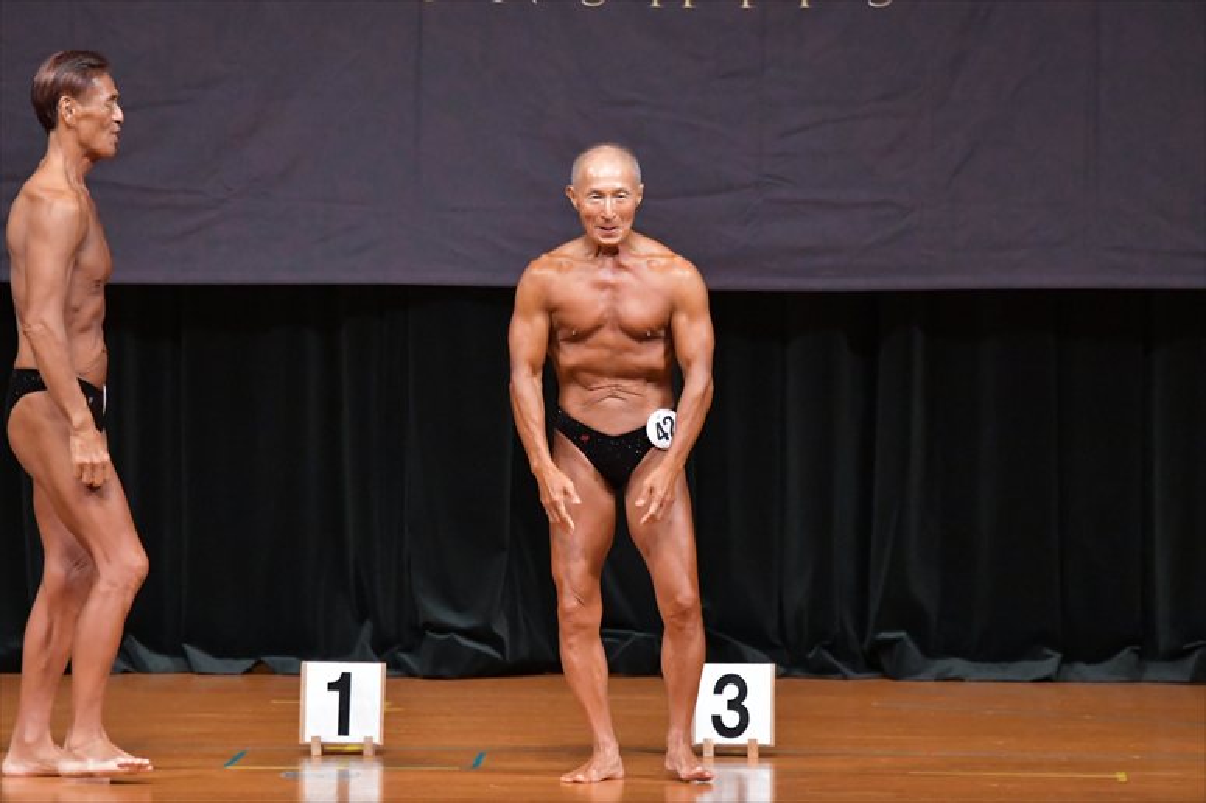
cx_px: 603
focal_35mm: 285
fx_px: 9543
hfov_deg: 7.2
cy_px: 402
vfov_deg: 4.8
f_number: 5.6
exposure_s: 1/400
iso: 6400
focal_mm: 190
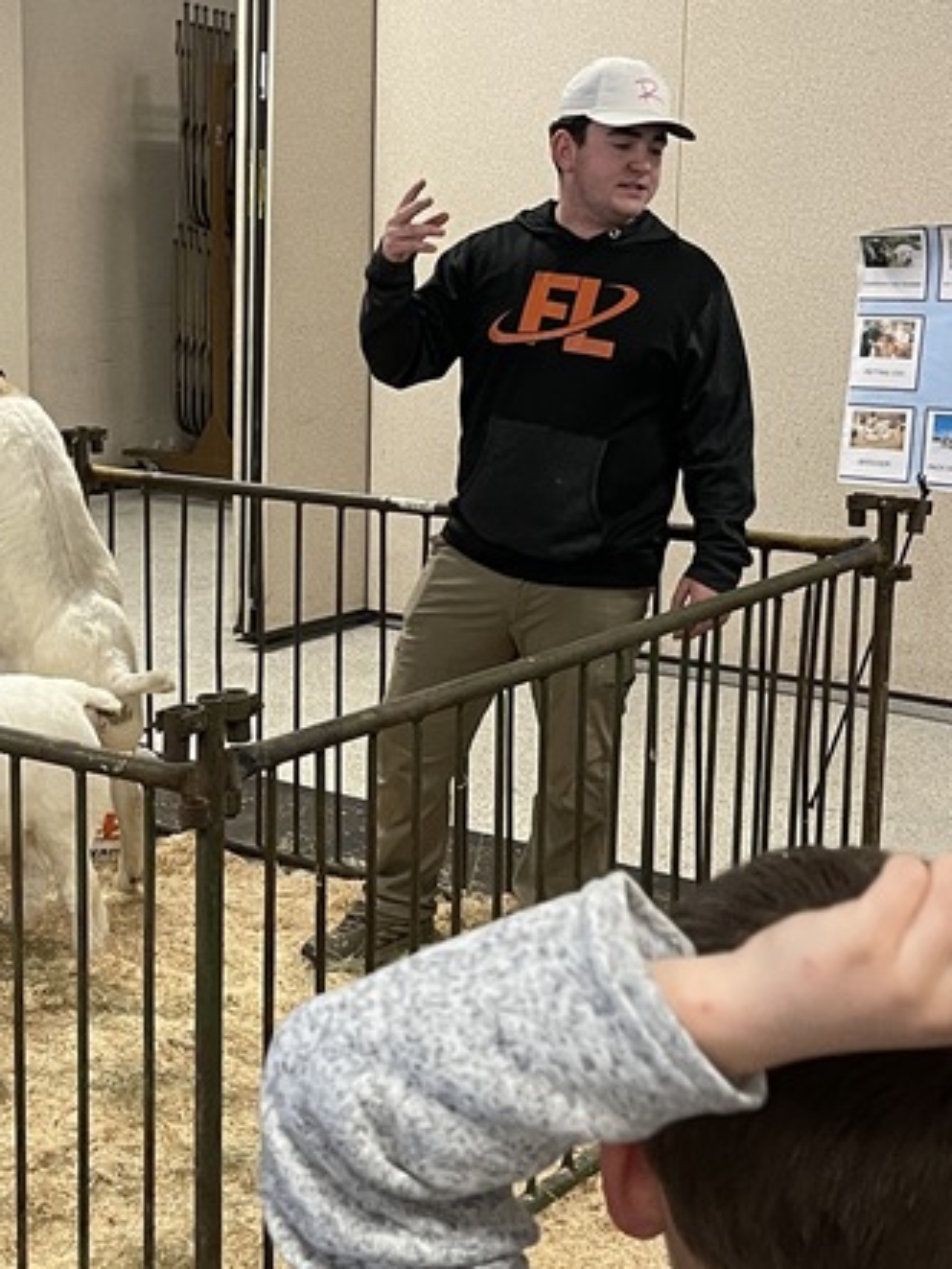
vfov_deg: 33.2
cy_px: 555
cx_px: 196
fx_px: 2126
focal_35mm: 58
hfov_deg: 24.8
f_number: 1.6
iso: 320
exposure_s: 1/60
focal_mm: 5.1
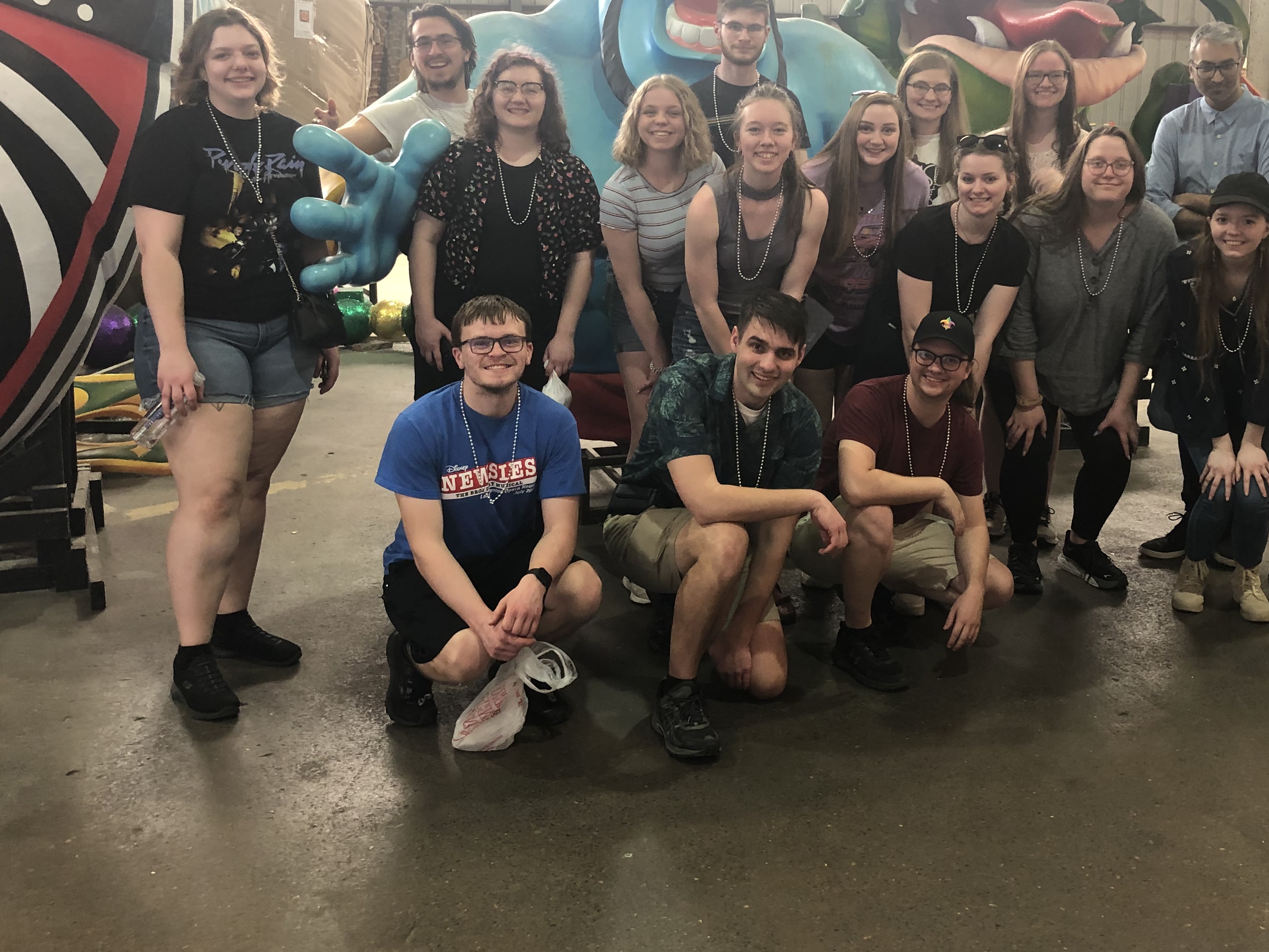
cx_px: 773
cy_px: 352
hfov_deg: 46.5
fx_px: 1466
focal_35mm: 40
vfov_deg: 35.7
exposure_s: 1/17
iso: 40
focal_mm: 3.99
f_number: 1.8
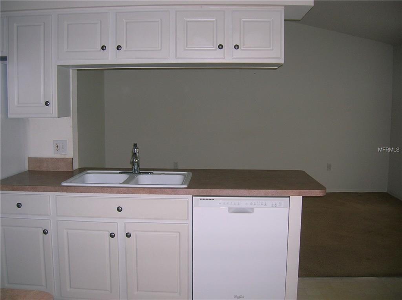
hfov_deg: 54.0
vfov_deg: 41.7
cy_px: 150
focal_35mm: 34
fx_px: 394
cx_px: 201
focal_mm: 5.7
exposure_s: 1/60.1
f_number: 2.9
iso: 64
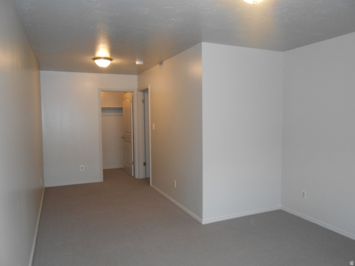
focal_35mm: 26
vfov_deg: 53.1
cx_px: 178
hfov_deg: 67.3
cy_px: 133
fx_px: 267
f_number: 3.5
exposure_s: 1/25
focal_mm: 4.6
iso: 320
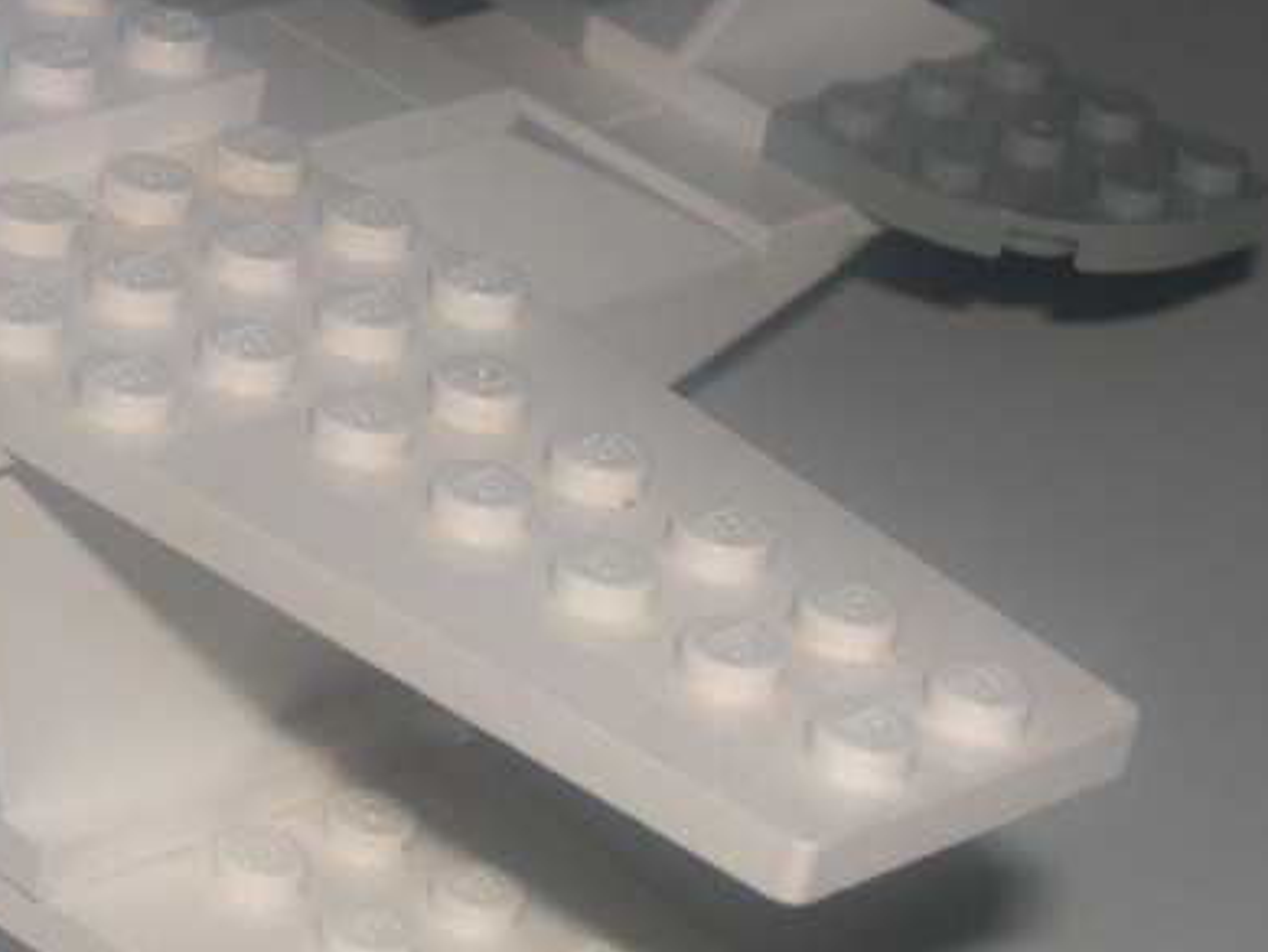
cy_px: 434
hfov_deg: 13.0
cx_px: -42
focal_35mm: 150
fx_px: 5496
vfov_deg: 9.9
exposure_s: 1/60
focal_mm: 12.2
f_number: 9.2
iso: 100
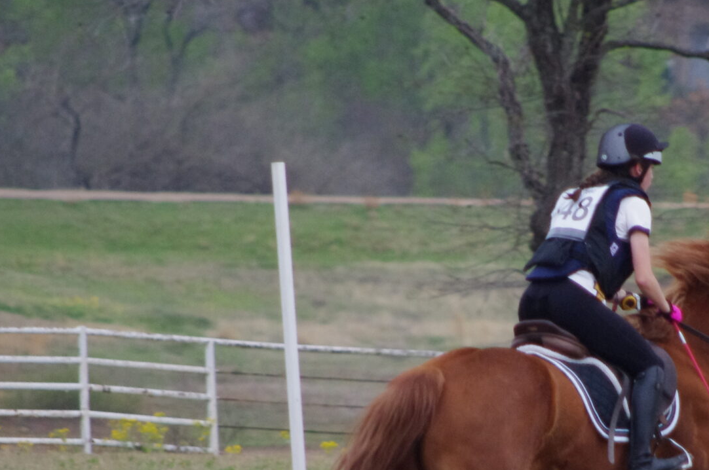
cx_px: 581
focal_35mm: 1065
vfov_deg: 1.3
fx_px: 20943
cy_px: 323
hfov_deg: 1.9
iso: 1600
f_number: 5.8
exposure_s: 1/1000
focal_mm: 300
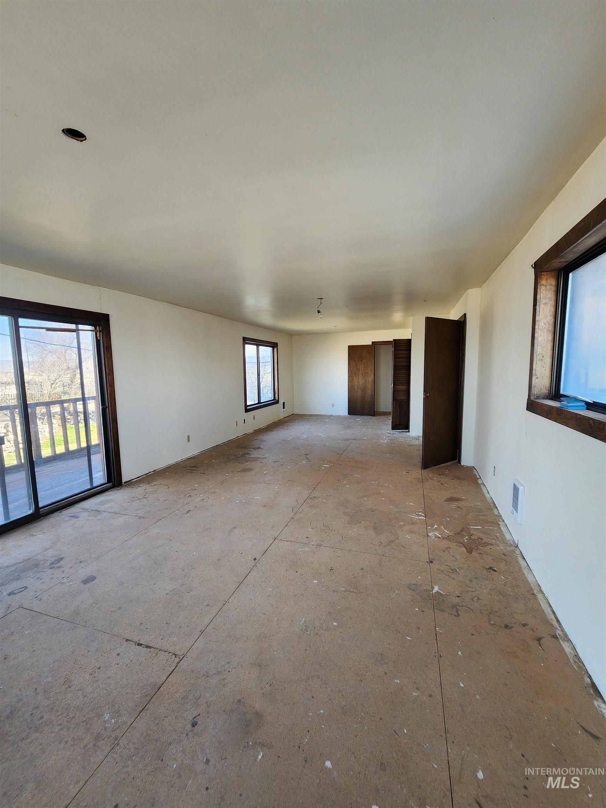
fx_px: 303
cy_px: 404
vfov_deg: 106.2
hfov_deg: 89.9
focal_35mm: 13
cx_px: 303
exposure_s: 1/60
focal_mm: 2.2
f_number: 2.2
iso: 100
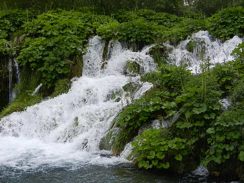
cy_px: 92
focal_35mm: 45
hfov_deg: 42.1
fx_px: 317
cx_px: 122
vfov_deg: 32.2
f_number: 4.2
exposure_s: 1/320
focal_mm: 8.2
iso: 160
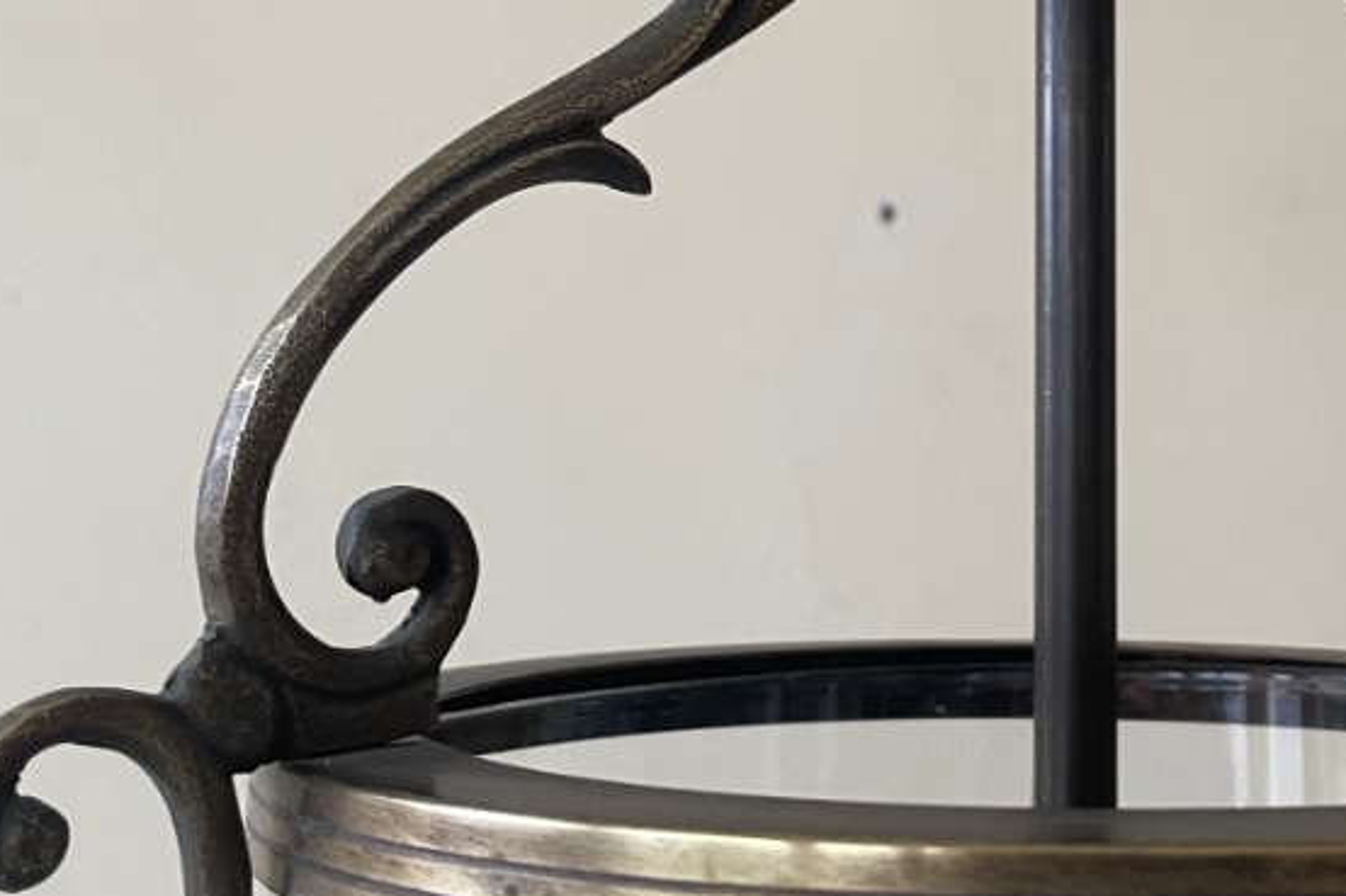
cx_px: 1102
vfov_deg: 22.6
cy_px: 169
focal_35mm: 59
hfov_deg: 32.9
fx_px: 2205
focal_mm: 4.2
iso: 125
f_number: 1.6
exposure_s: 1/68
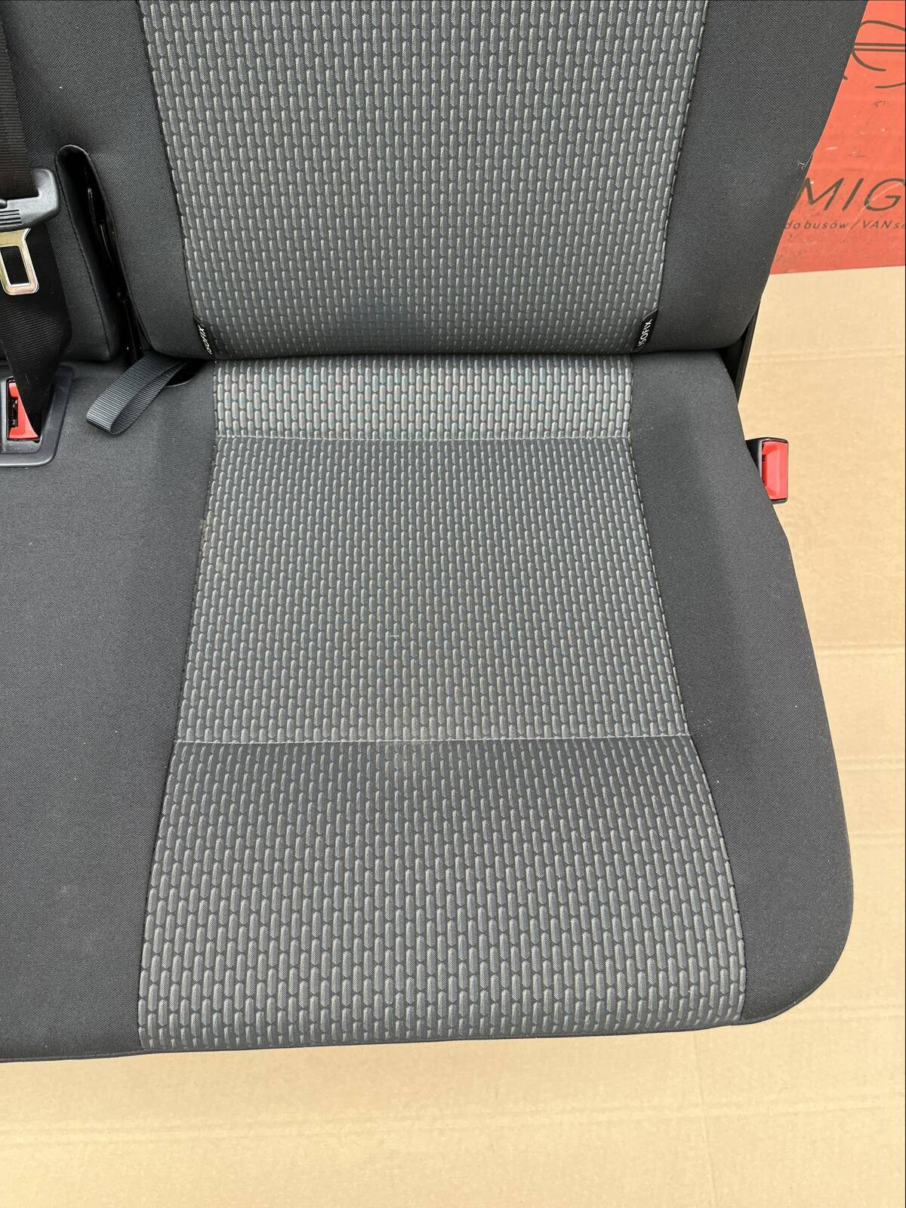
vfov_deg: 67.3
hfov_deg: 53.1
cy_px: 604
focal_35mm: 26
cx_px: 453
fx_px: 907
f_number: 1.6
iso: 40
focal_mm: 5.1
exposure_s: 1/253
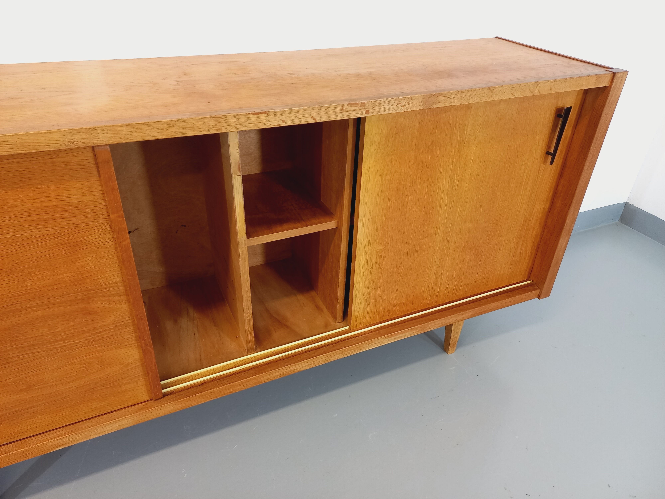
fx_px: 480
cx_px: 332
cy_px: 250
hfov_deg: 69.4
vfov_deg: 54.9
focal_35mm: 25
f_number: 1.8
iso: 250
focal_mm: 4.65
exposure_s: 1/49
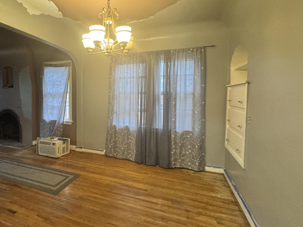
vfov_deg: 65.8
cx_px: 109
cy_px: 102
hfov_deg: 79.8
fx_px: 175
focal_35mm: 20
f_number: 2.2
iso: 640
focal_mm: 2.22
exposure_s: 1/60
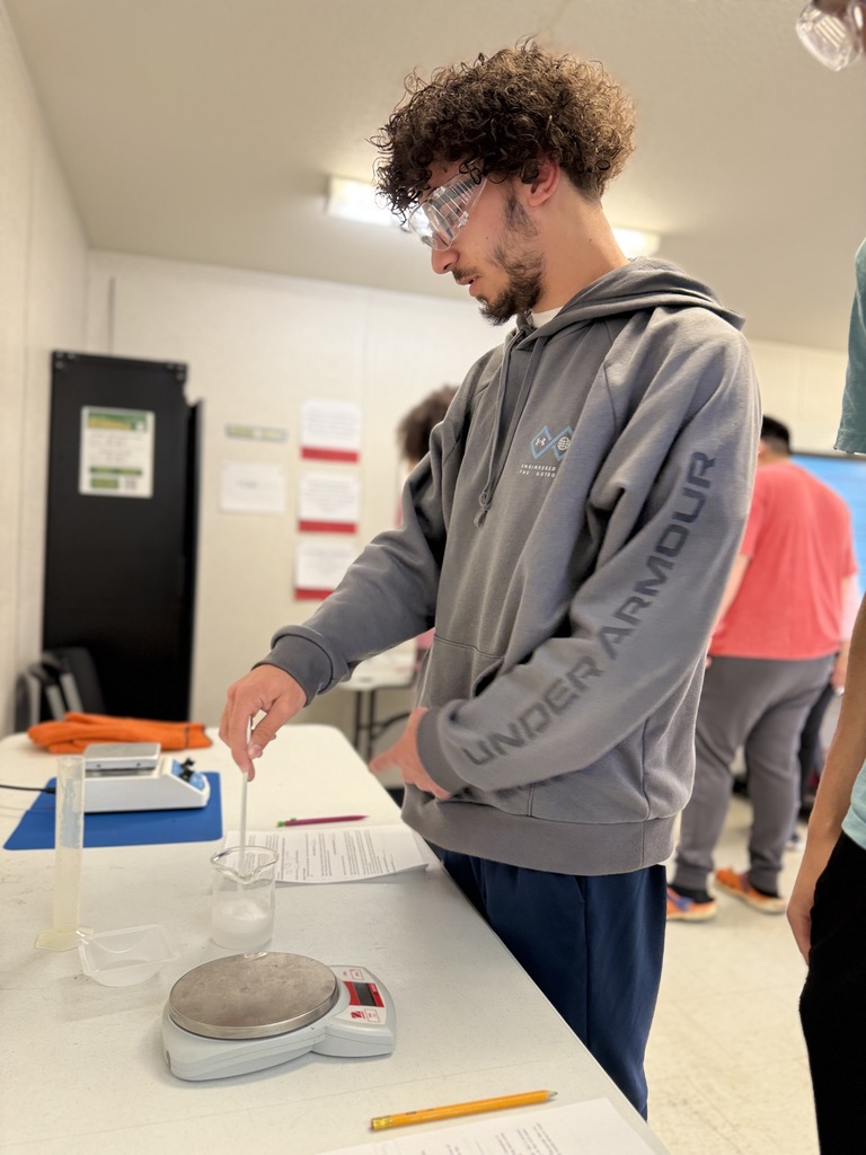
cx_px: 433
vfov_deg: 71.6
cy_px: 578
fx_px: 801
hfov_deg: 56.8
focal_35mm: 24
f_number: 1.78
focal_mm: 6.76
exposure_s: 1/60
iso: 125
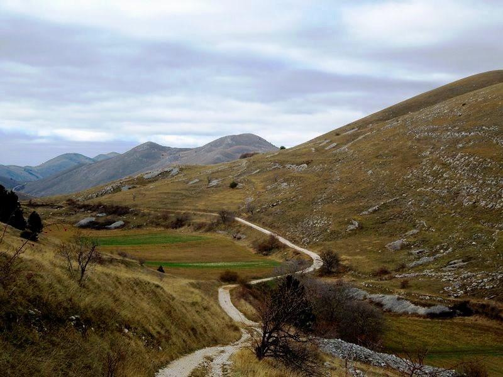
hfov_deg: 28.2
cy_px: 188
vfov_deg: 21.3
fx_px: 1003
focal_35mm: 69
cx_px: 252
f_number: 4.4
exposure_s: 1/320
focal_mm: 12.5
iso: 100
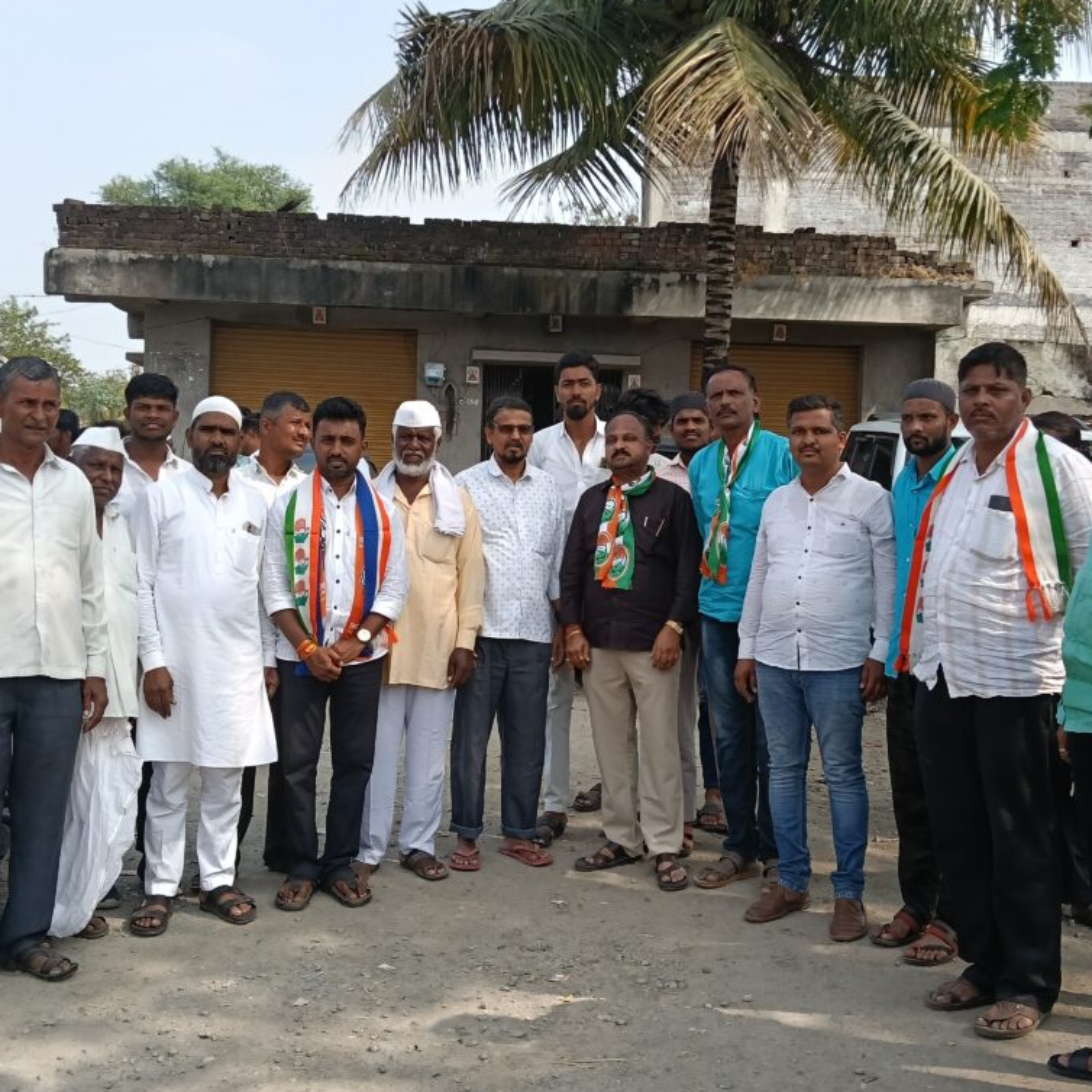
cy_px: 540
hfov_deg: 40.0
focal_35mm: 42
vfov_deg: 40.0
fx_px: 1499
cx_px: 558
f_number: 1.8
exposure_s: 1/375
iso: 50
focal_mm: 3.98
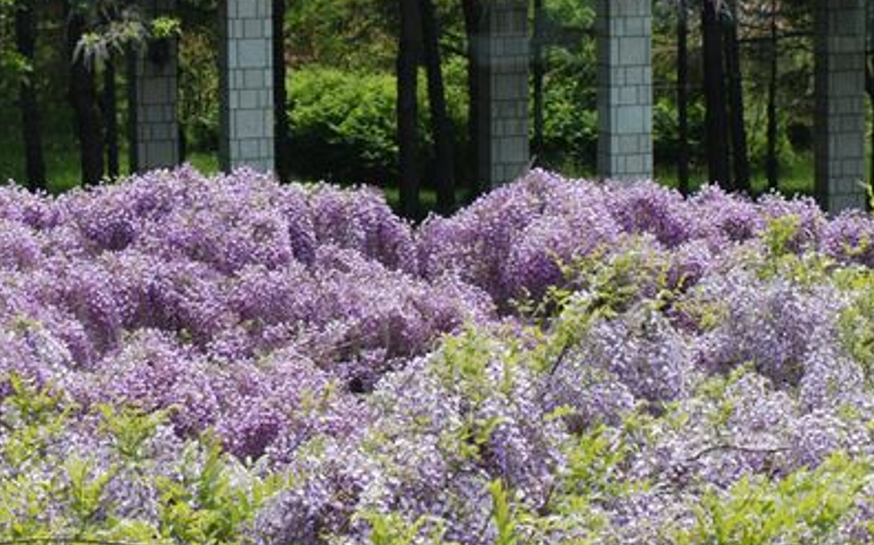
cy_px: 154
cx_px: 263
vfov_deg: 7.6
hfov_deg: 12.1
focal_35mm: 173
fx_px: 4118
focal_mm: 70
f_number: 10
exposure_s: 1/400
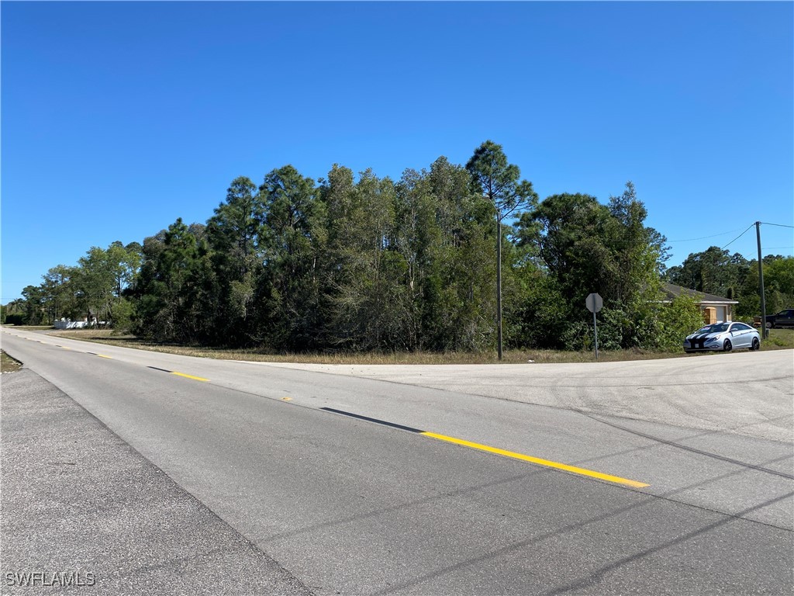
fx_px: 596
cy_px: 298
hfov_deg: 67.3
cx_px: 397
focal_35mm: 26
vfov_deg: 53.1
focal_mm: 4.25
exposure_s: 1/2625
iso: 32
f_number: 1.8
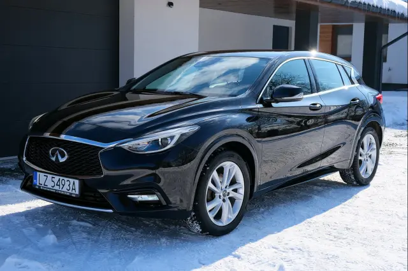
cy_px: 136
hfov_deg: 38.9
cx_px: 204
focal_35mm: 51
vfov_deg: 26.5
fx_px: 578
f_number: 8
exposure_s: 1/350
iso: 320
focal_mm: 34.3
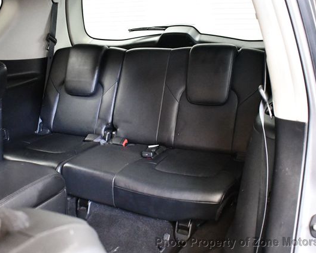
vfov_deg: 36.5
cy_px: 125
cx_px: 148
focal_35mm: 41
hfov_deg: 44.8
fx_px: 383
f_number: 3.5
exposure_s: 1/60
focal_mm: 18
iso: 8000
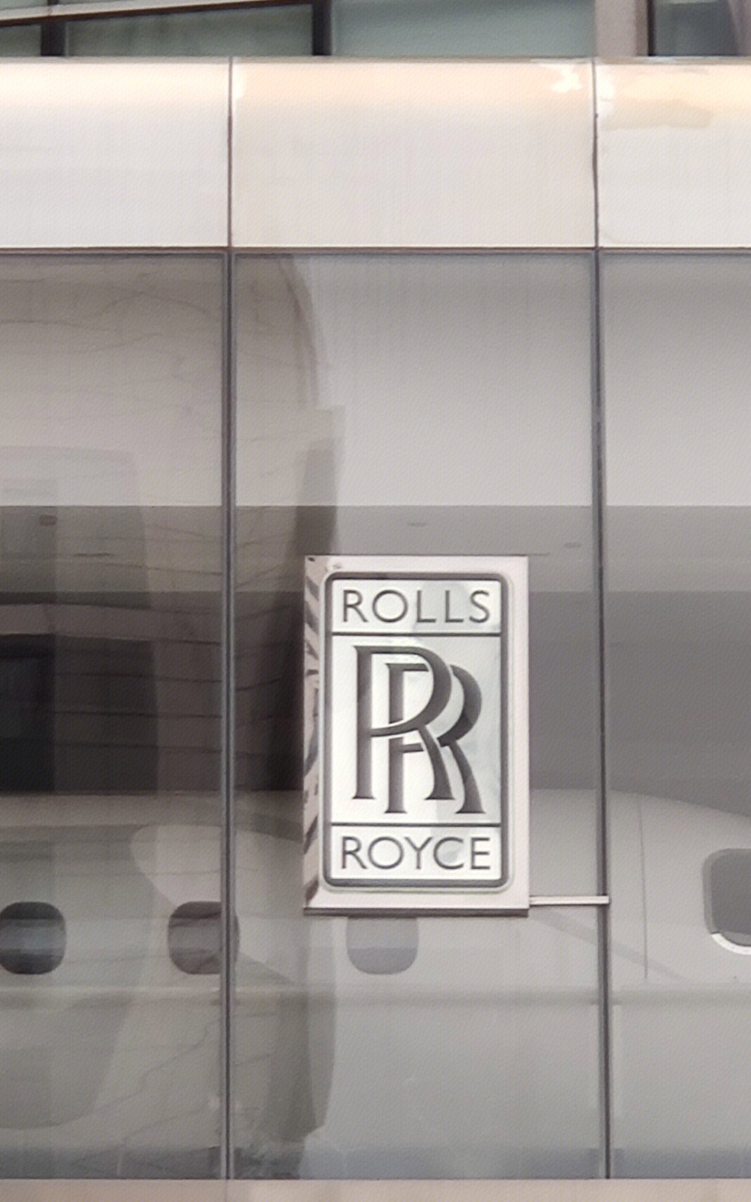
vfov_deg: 8.3
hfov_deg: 5.2
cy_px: 740
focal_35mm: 253
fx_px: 8286
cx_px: 394
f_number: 2.2
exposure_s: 1/50
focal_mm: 6.22
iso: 159
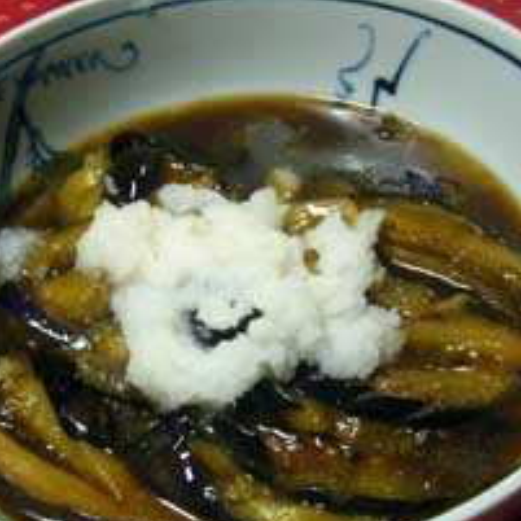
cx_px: 231
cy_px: 276
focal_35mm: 54
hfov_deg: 31.6
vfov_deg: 31.6
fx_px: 920
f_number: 2.8
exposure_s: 1/8
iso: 80
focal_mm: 5.8
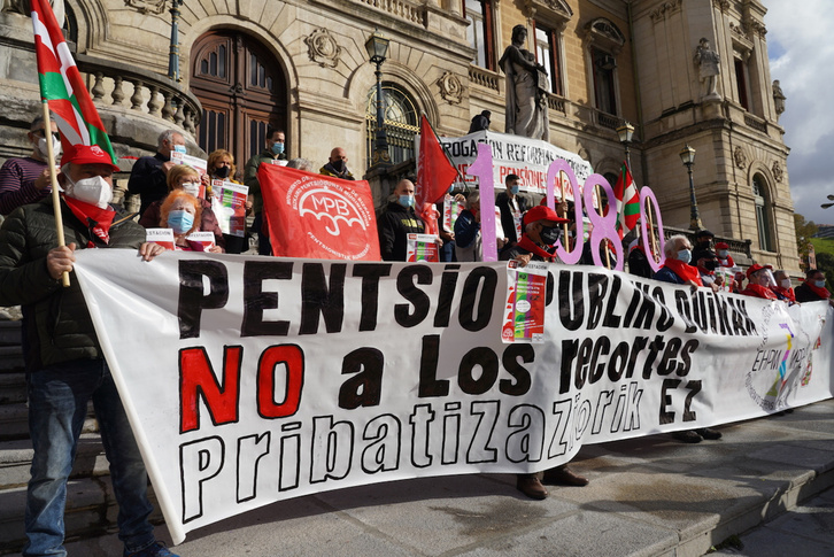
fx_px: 556
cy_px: 278
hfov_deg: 73.7
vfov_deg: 53.2
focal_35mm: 24
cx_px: 417
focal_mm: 24
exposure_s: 1/250
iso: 100
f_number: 10
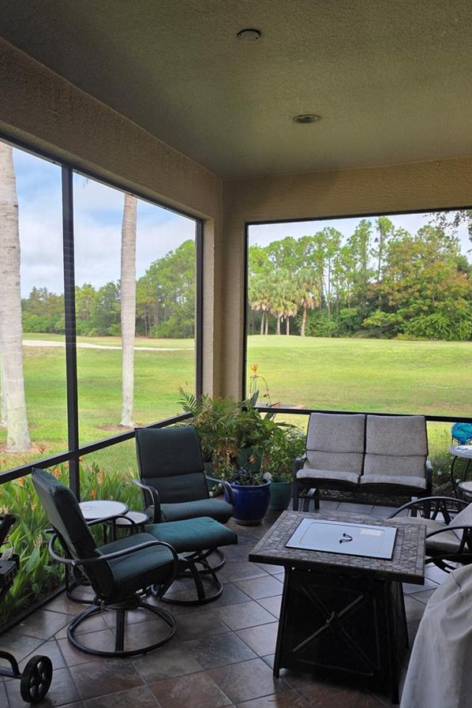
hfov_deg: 40.8
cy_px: 409
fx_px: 629
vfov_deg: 58.4
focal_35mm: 32
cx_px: 179
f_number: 1.7
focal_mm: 6.3
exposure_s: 1/359
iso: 50
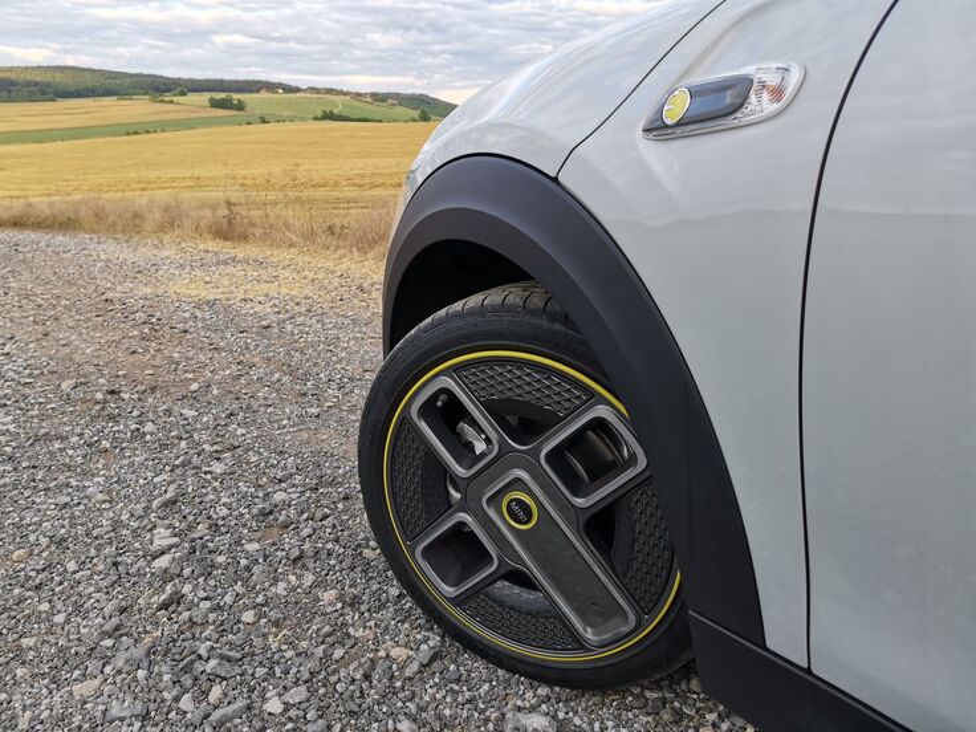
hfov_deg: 67.3
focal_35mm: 26
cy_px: 366
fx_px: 733
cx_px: 488
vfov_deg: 53.1
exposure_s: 1/271
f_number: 1.4
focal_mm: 4.66
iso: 50
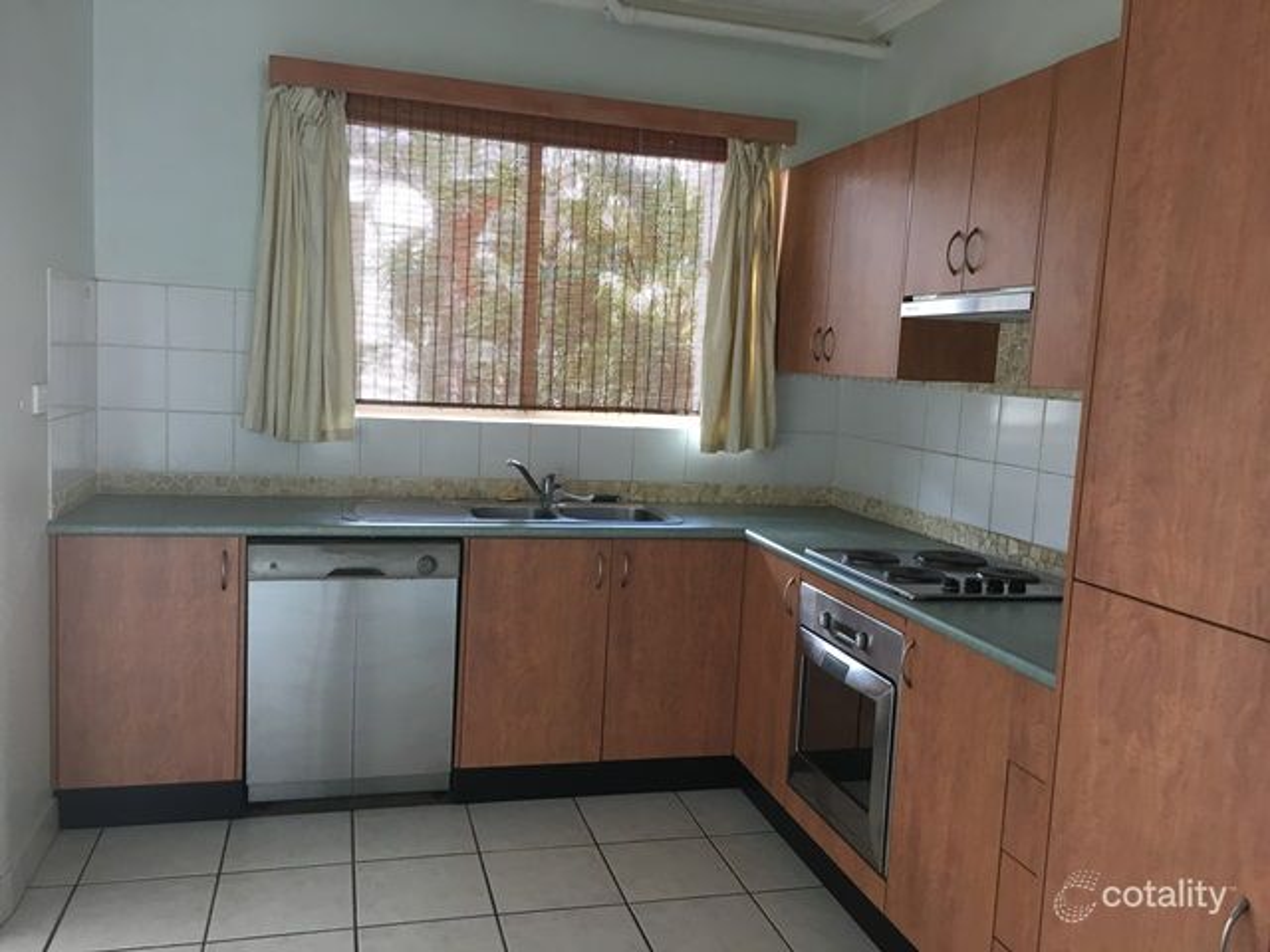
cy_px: 476
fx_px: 1064
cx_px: 635
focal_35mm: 29
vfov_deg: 48.2
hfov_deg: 61.7
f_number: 2.2
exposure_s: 1/33
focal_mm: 4.15
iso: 100
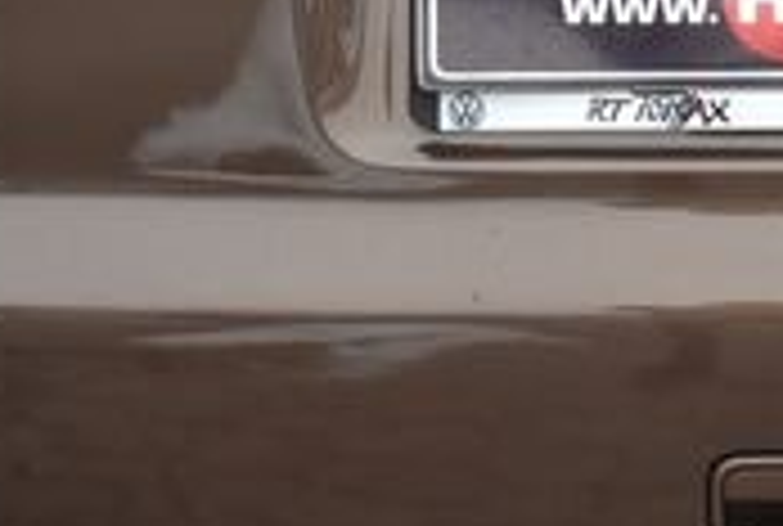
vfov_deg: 6.1
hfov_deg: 9.2
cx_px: 724
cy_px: -283
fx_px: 4863
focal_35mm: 223
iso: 500
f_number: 6.3
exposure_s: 1/160
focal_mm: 38
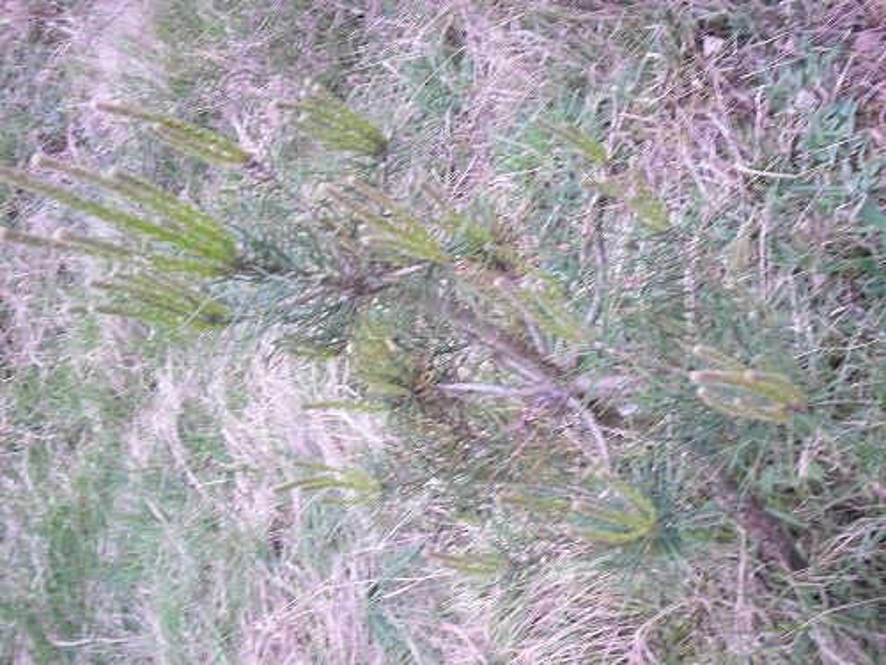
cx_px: 443
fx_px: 1357
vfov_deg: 27.5
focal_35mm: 53
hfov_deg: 36.2
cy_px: 332
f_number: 4.1
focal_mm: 9.4
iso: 100
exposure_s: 1/28
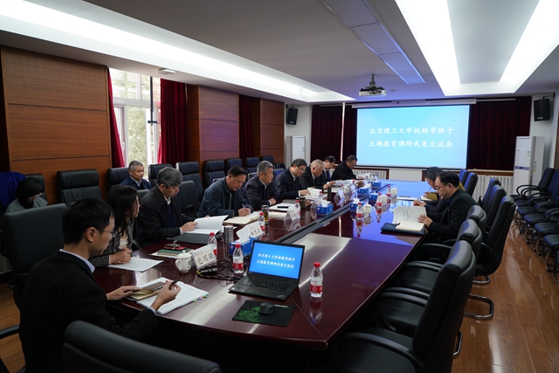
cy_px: 186
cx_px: 280
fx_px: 373
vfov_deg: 53.2
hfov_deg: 73.7
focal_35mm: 24
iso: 400
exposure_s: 1/30
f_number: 4
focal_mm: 24
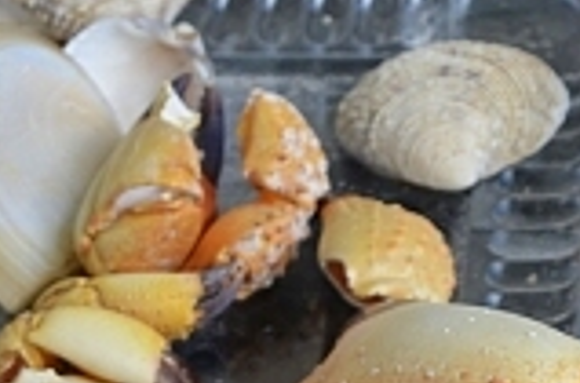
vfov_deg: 5.9
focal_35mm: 227
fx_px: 3646
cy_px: 730
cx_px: -295
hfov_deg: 8.9
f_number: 6.3
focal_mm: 30
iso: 200
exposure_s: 1/160
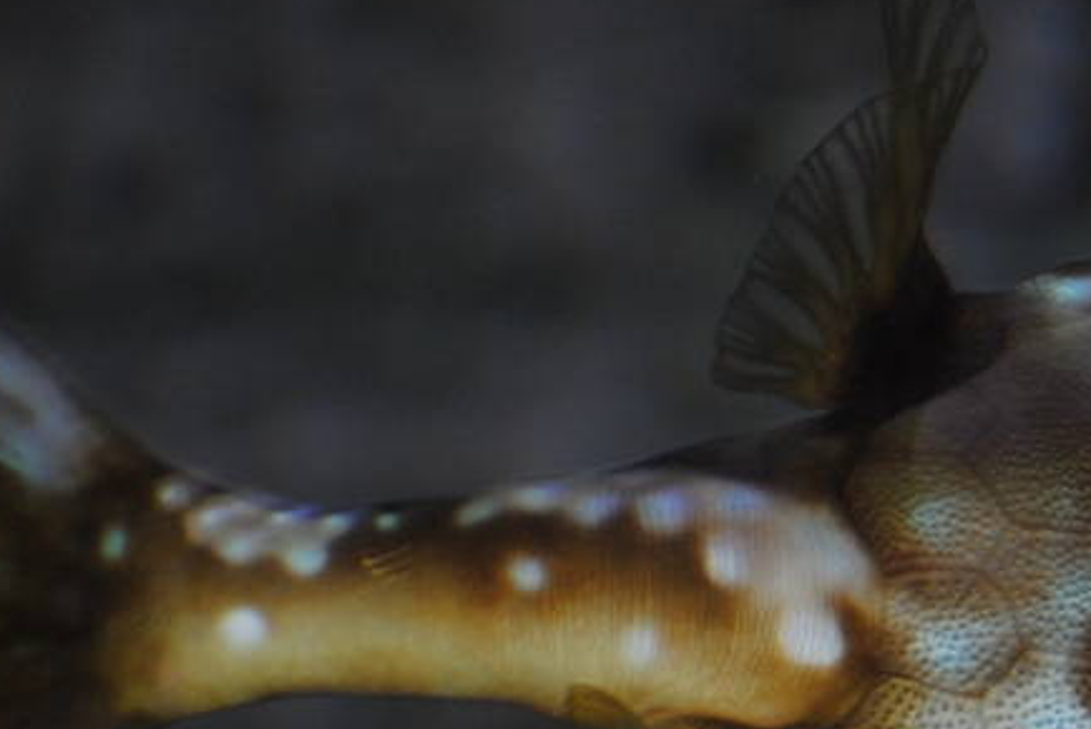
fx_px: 12580
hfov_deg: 4.9
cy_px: 972
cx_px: 1659
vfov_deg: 3.3
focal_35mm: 415
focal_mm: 75
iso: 200
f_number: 4.2
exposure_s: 1/60
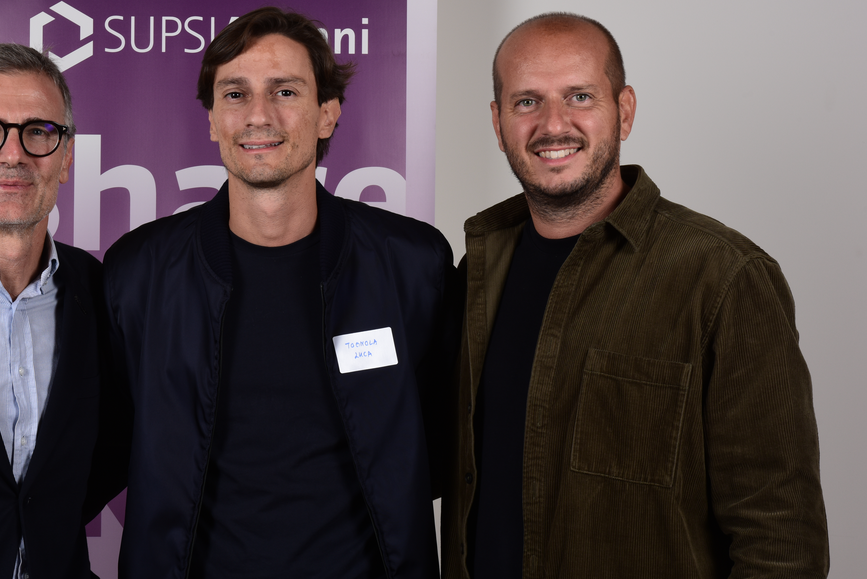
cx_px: 264
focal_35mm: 53
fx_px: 1277
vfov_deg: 25.5
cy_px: 254
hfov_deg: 37.0
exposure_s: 1/160
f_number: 13
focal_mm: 38
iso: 250
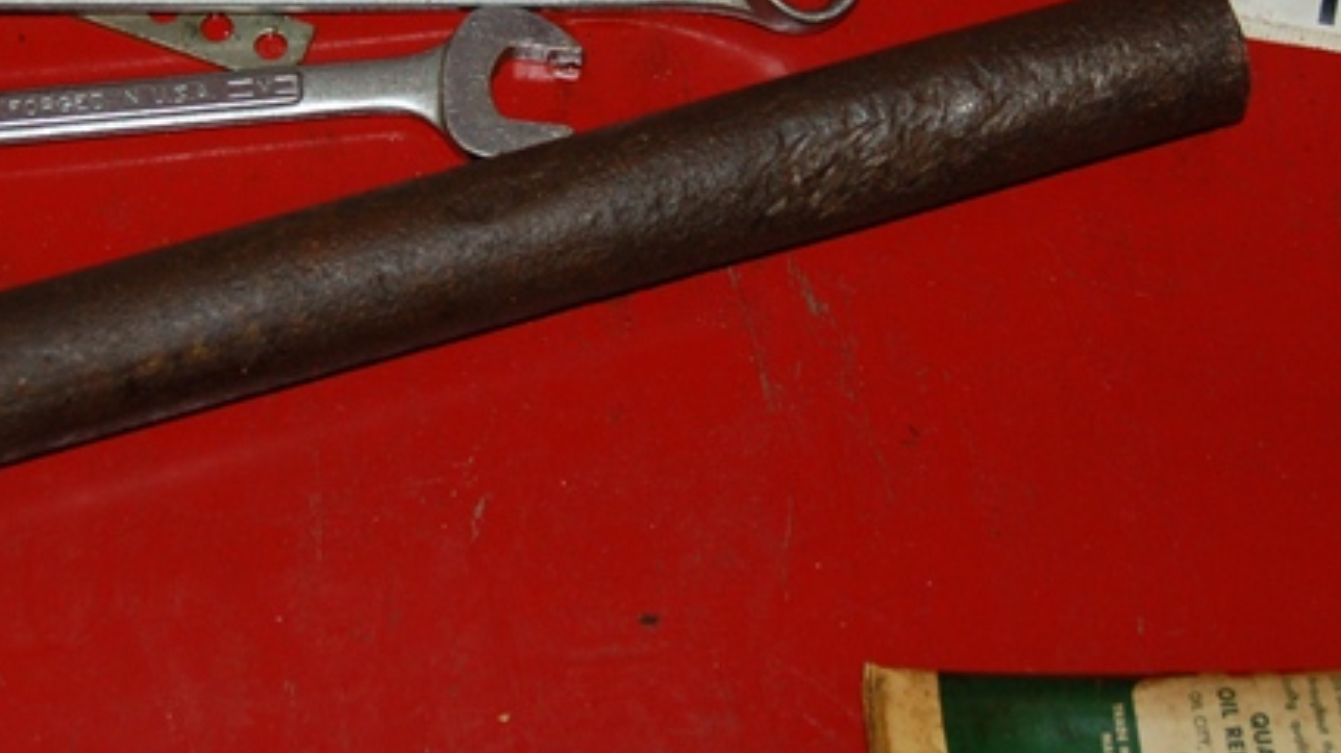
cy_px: -9
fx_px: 3519
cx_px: 416
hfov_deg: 21.5
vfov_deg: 12.1
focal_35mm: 99
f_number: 4.2
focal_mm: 30
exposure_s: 1/60
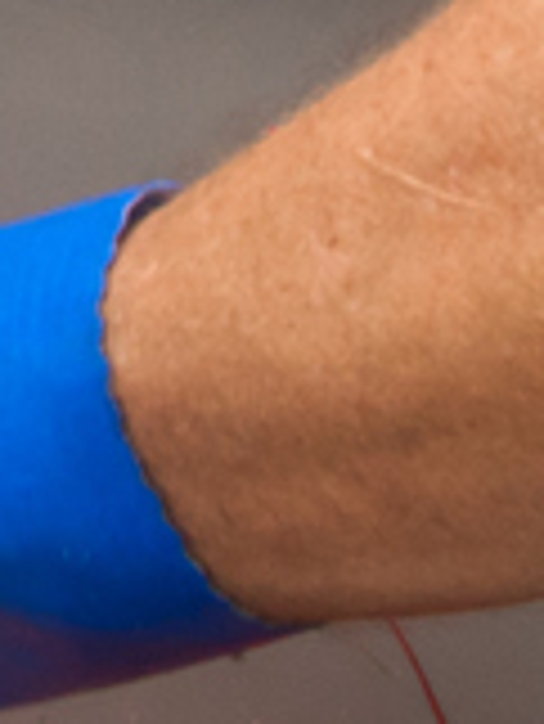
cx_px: -566
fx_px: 5169
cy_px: -773
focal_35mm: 247
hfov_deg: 5.9
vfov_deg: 7.6
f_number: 6.3
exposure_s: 1/250
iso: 320
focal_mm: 22
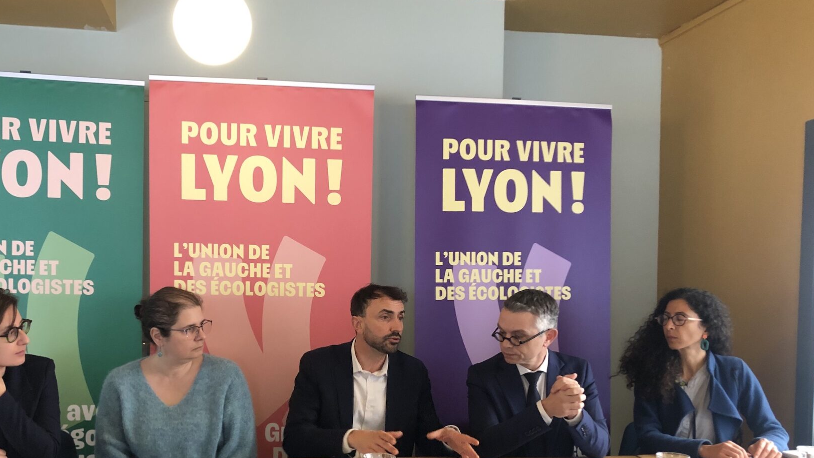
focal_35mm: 36
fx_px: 777
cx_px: 362
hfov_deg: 55.2
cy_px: 326
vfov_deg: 32.4
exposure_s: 1/17
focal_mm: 3.99
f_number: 1.8
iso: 100
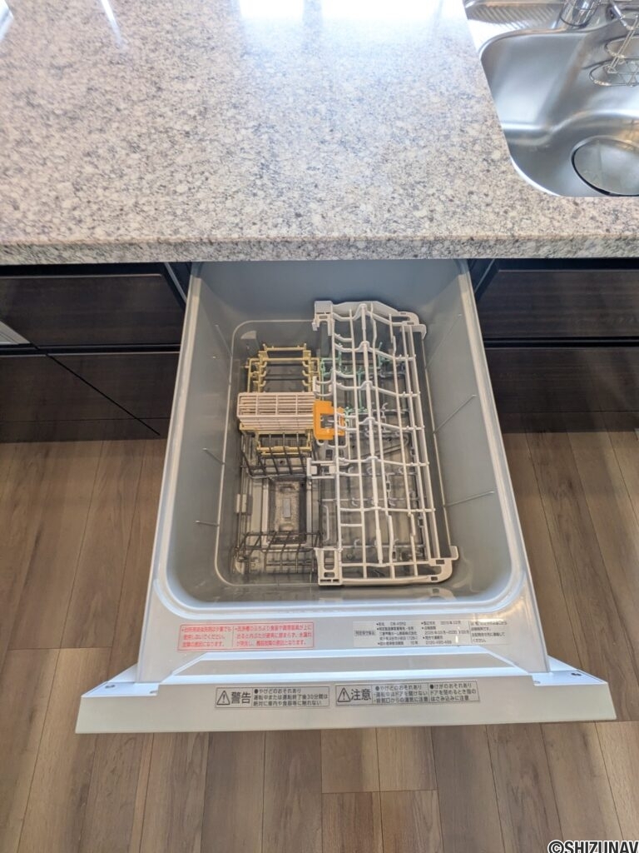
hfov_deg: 85.7
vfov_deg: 102.1
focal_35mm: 14
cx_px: 320
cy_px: 426
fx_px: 345
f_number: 2.2
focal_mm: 1.83
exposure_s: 1/60
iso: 199
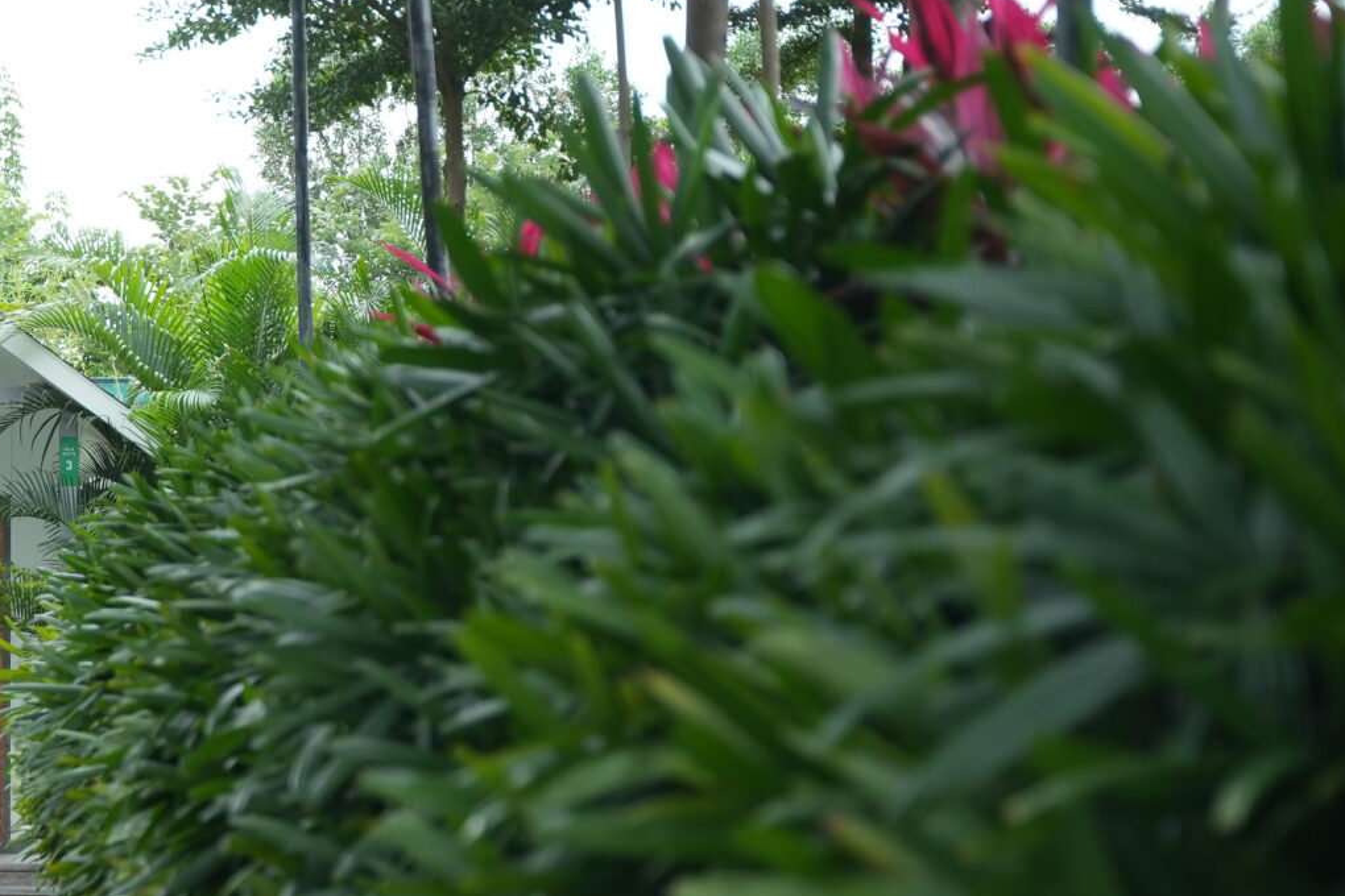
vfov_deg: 10.1
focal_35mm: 135
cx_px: -232
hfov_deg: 14.7
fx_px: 5053
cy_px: 711
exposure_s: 1/400
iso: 500
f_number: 2.8
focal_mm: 53.9
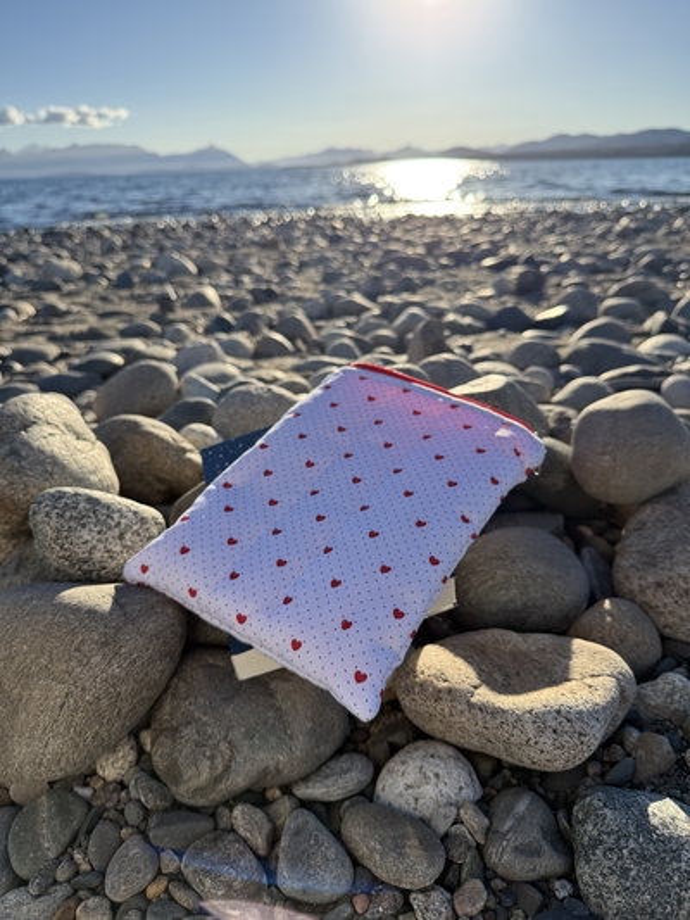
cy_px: 460
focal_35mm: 24
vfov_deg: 71.6
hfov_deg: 56.8
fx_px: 638
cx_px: 345
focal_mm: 6.76
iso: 100
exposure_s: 1/3759
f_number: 1.78
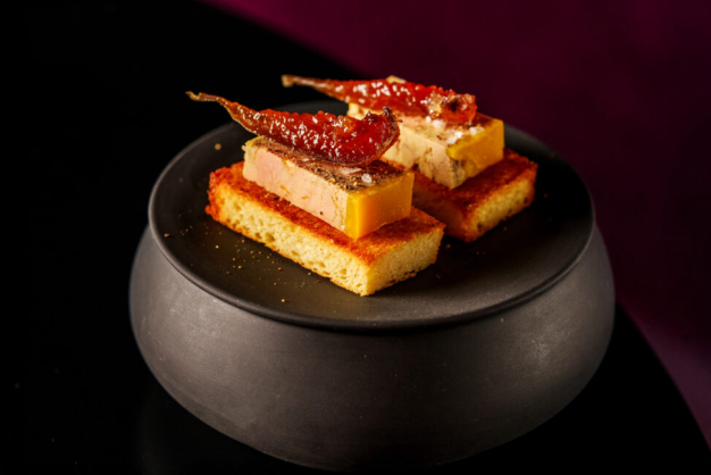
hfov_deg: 21.4
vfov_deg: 14.4
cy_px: 245
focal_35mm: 95
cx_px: 374
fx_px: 1877
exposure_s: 1/200
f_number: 5.6
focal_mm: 90
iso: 400
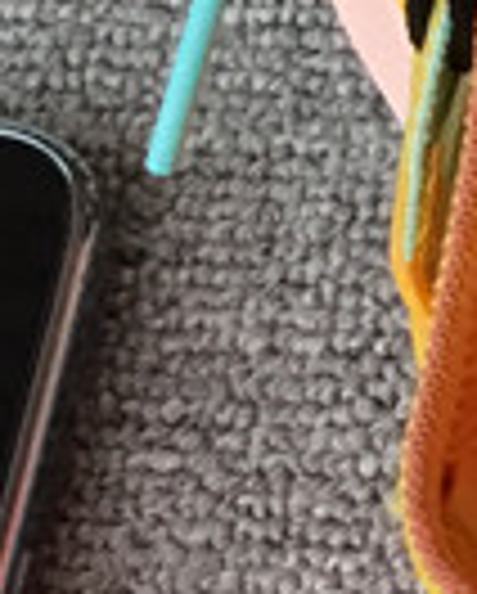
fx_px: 3627
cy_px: 16
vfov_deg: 9.3
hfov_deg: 6.4
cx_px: 1764
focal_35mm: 206
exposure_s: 1/33
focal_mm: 3.3
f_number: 2.4
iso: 40
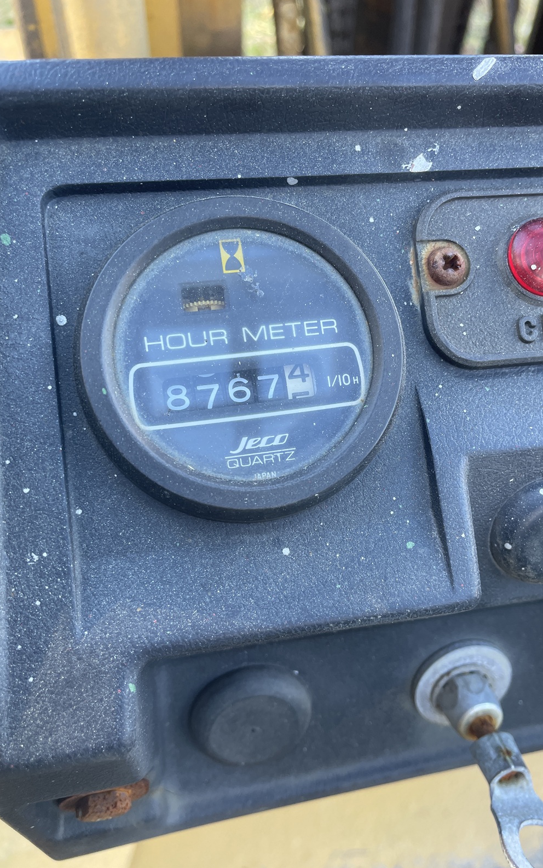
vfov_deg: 66.5
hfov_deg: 44.5
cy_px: 439
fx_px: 663
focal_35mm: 28
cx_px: 301
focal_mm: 4.2
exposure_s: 1/121
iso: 64
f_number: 1.6
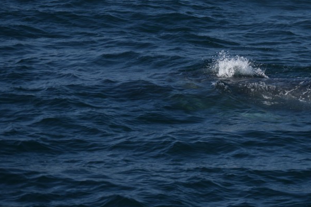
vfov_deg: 6.0
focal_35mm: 231
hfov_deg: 8.9
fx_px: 1996
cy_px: 79
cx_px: 255
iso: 200
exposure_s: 1/4000
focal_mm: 85
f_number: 4.5
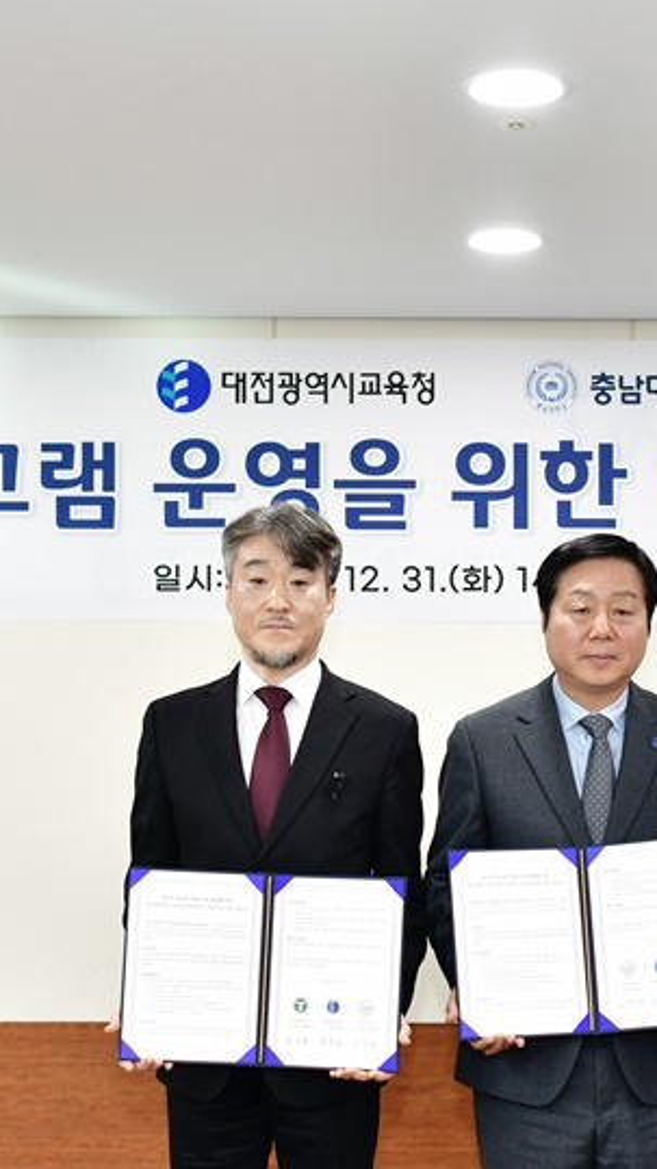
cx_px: 607
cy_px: 685
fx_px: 1735
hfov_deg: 20.9
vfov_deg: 37.1
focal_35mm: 56
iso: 1250
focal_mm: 30
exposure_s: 1/200
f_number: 2.8
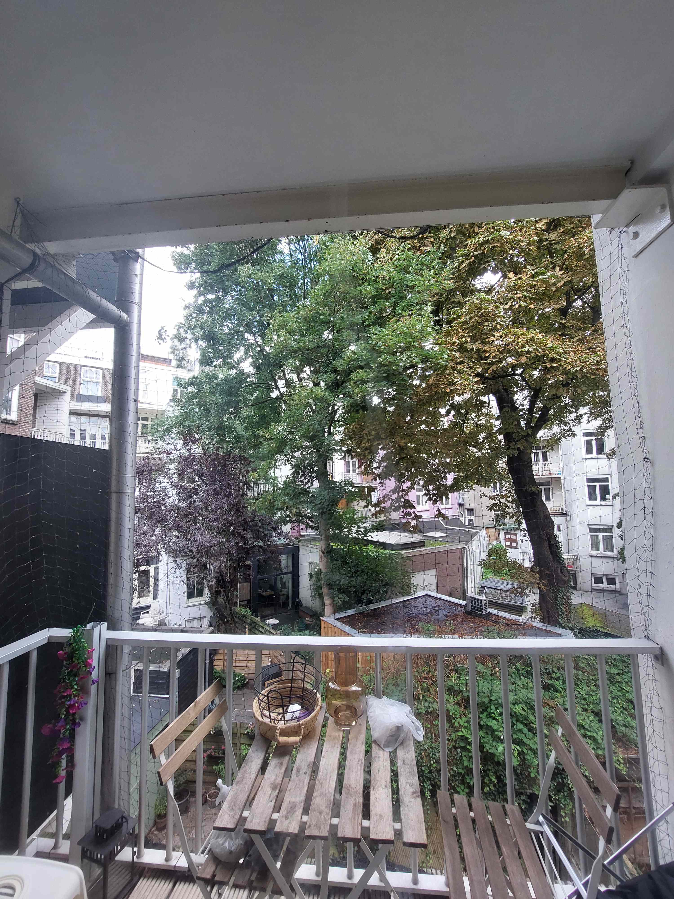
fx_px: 337
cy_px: 450
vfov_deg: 106.2
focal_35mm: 13
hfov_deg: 89.9
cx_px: 337
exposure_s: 1/100
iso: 64
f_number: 2.2
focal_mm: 1.74
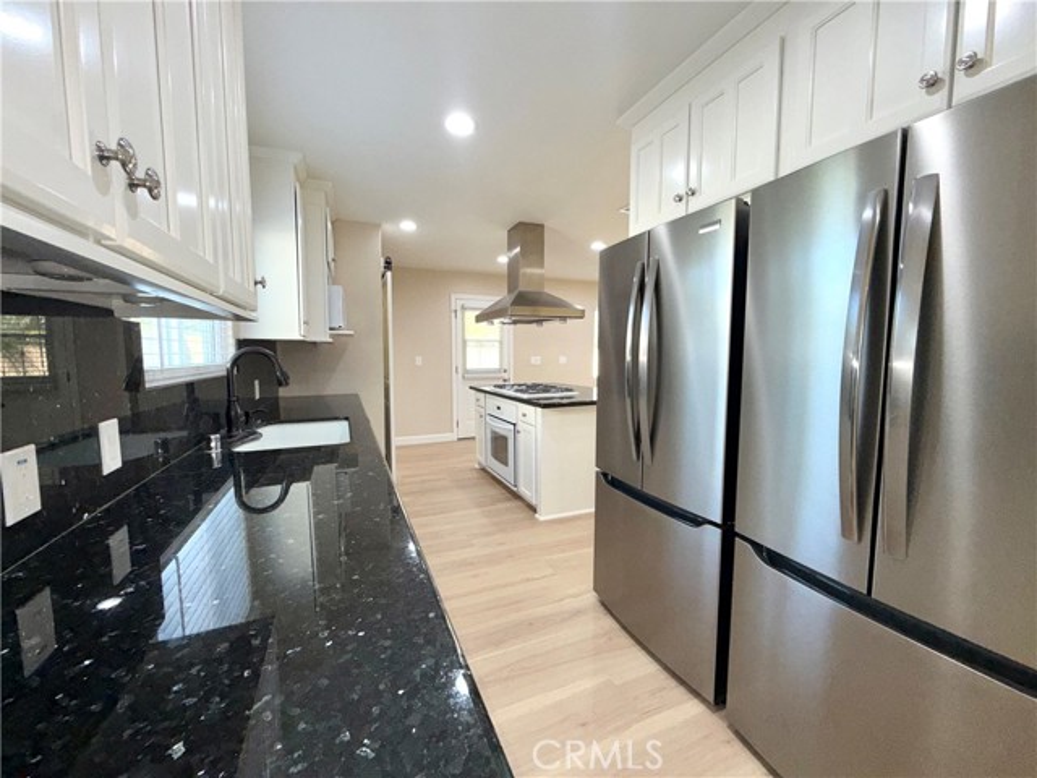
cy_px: 389
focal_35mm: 14
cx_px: 518
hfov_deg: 102.1
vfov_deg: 85.7
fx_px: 419
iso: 80
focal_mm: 2.22
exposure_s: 1/122
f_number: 2.2
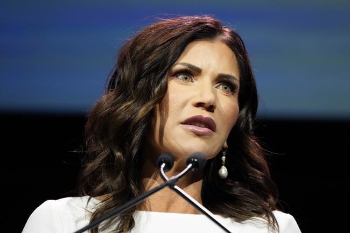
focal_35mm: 355
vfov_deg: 3.9
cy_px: 116
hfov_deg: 5.8
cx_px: 175
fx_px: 3450
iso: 4000
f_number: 5.6
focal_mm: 355
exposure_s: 1/250
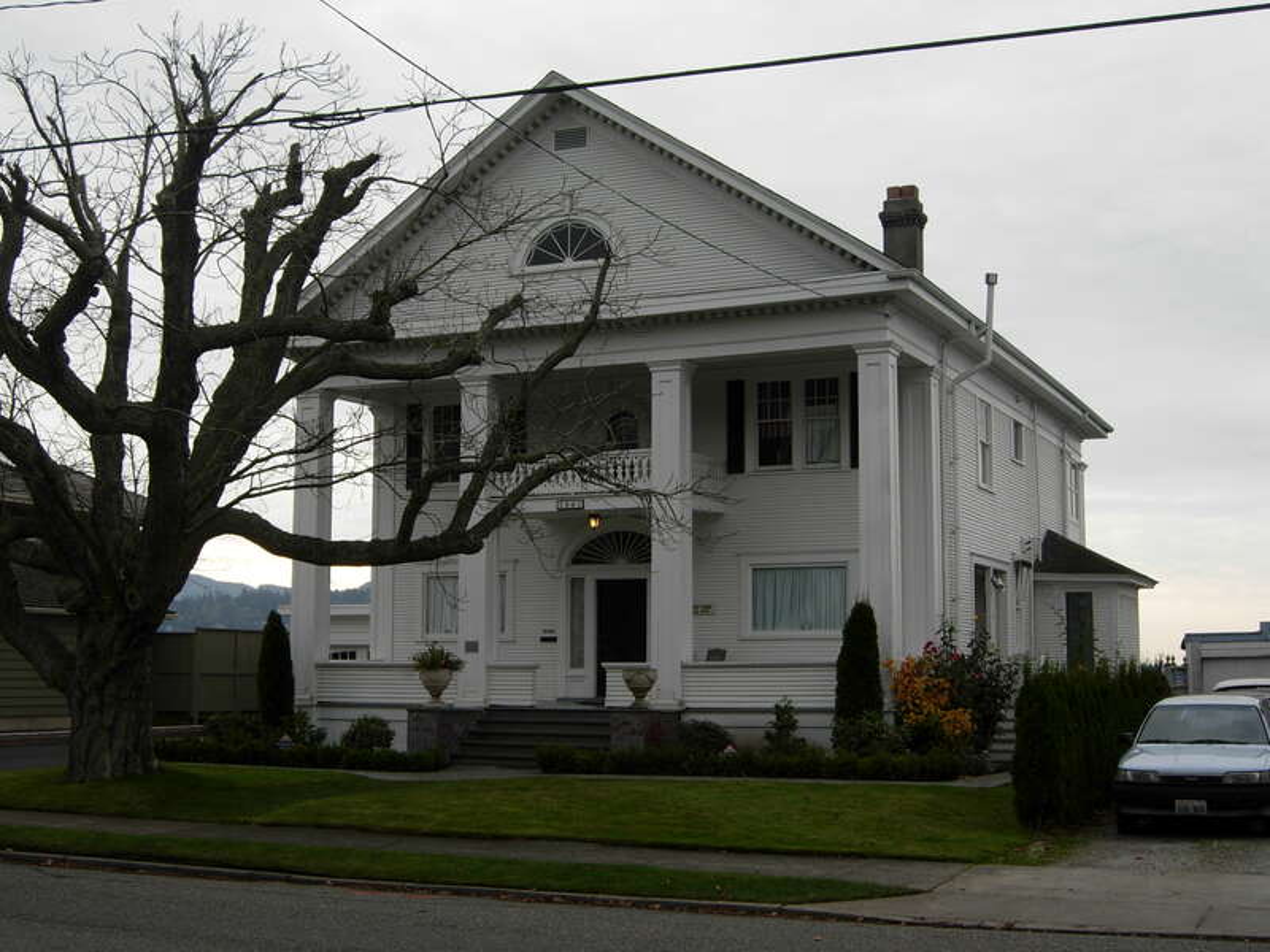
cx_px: 635
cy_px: 476
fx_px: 1761
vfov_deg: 30.3
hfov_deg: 39.7
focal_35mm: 48
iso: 50
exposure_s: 1/157
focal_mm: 10.1
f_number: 4.9
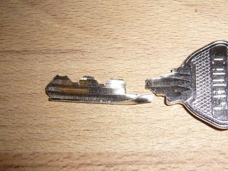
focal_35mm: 52
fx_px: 342
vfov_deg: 28.0
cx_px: 155
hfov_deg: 36.4
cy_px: 89
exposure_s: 1/60
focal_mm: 5.8
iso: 80
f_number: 2.8
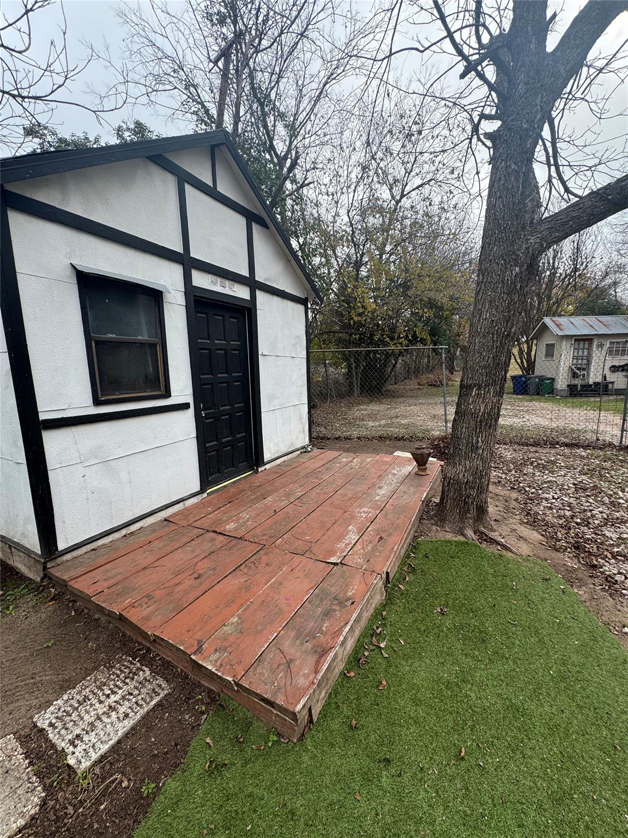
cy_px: 419
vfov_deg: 102.1
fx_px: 339
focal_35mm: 14
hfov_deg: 85.7
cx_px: 314
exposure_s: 1/425
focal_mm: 2.22
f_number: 2.2
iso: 40
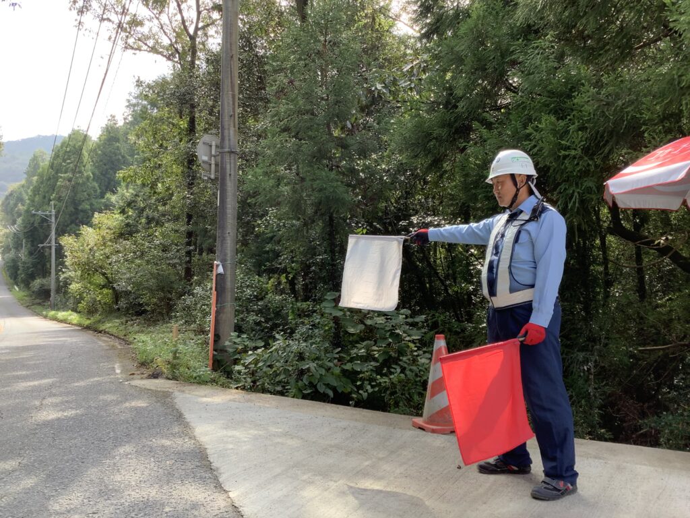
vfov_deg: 45.4
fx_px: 618
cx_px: 345
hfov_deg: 58.4
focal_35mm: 31
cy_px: 259
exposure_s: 1/120
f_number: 2.4
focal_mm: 3.3
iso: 25
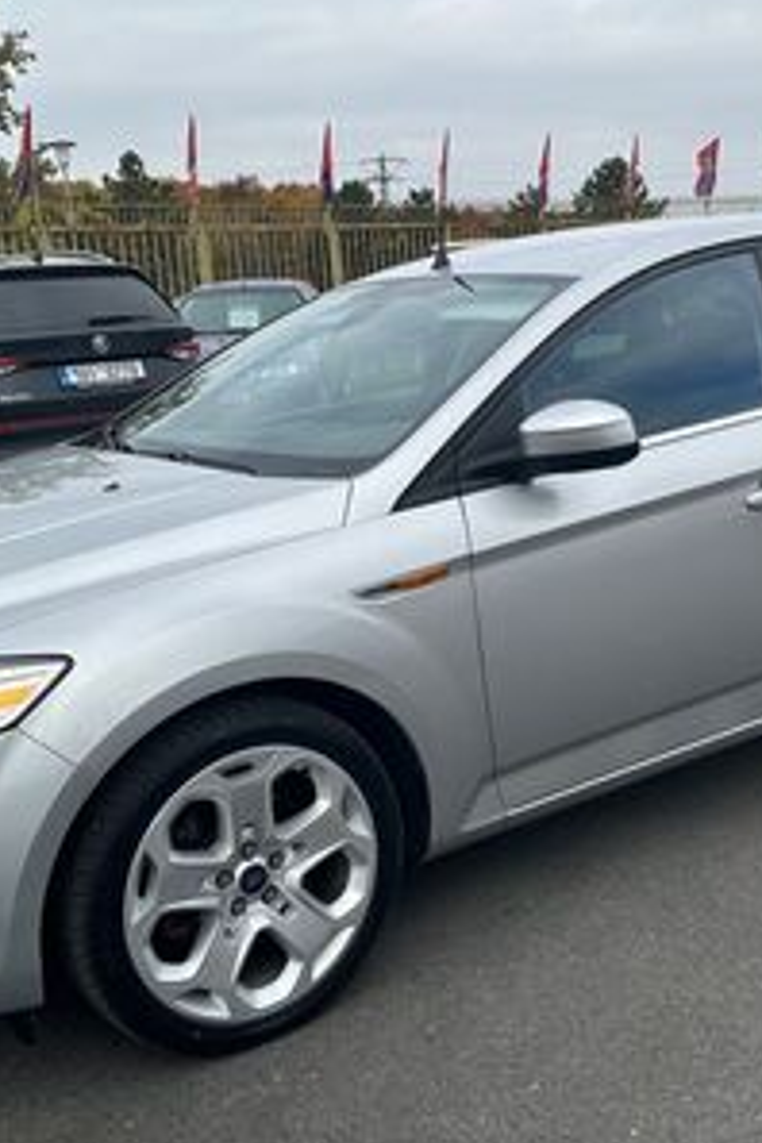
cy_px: 554
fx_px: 1302
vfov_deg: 47.4
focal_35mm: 41
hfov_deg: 32.5
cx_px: 462
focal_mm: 6.86
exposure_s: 1/2155
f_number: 1.78
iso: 80
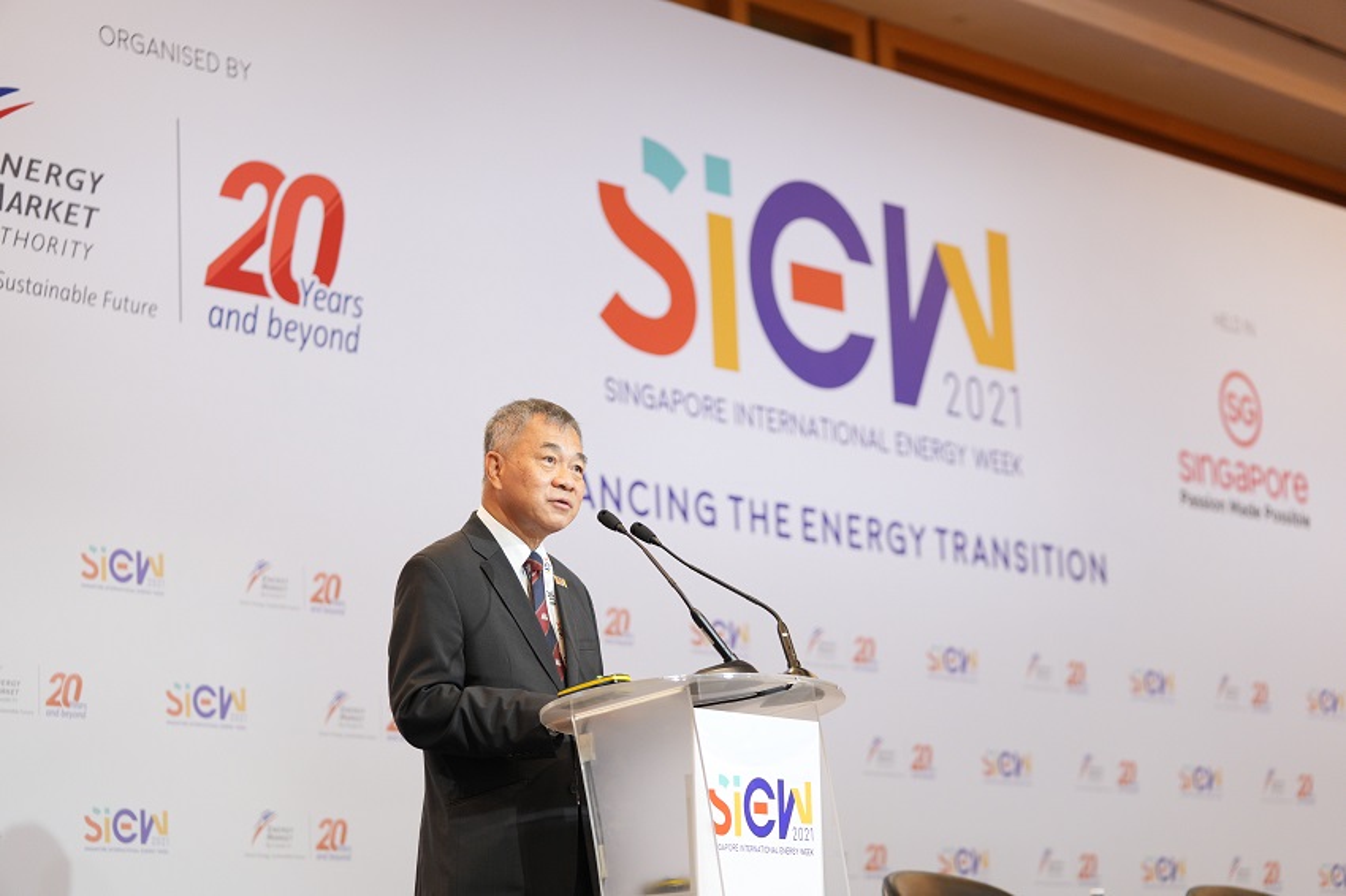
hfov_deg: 21.5
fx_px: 3550
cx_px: 673
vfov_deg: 14.4
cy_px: 448
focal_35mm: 95
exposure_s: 1/125
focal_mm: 95
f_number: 2.8
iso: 1600
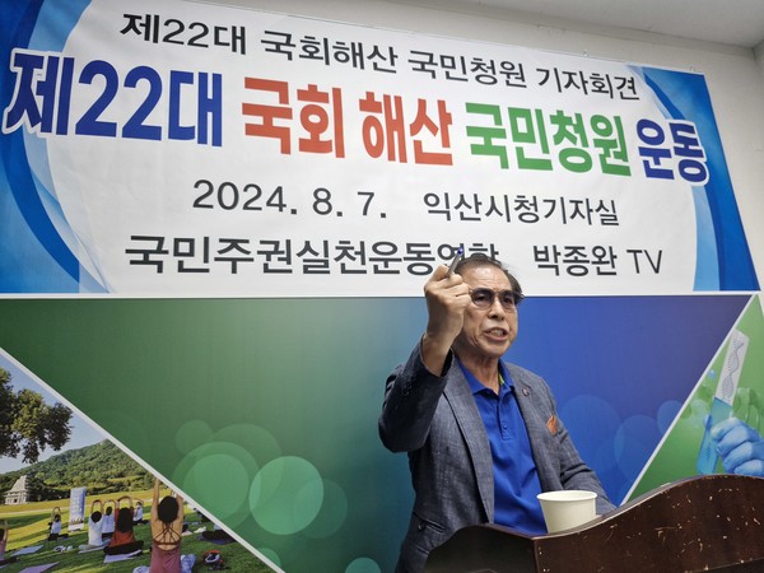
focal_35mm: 23
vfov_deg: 58.9
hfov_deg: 73.9
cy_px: 286
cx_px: 382
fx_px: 508
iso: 200
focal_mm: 5.54
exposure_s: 1/120
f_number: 1.8
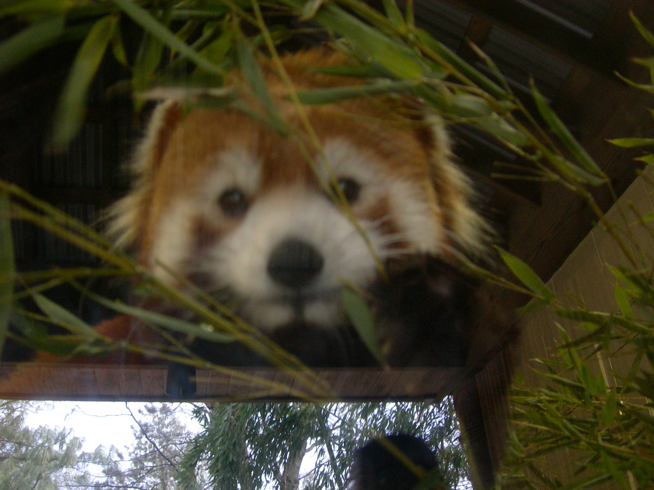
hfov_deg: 49.0
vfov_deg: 37.7
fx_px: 718
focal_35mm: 38
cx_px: 327
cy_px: 245
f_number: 2.8
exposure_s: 1/60
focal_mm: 7.8
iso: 200
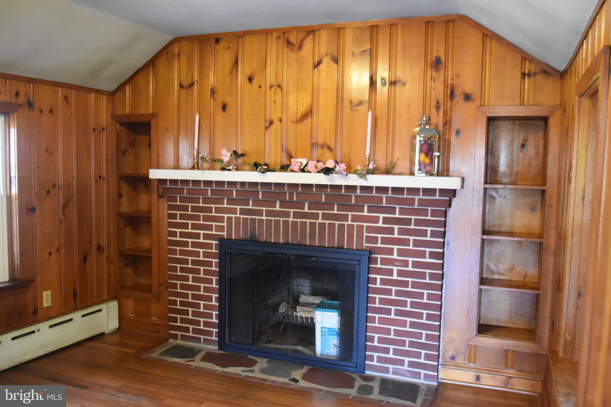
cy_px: 204
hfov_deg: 64.6
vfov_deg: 45.7
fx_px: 484
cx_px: 306
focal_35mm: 28
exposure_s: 1/60
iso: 6400
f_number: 4.2
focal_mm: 19
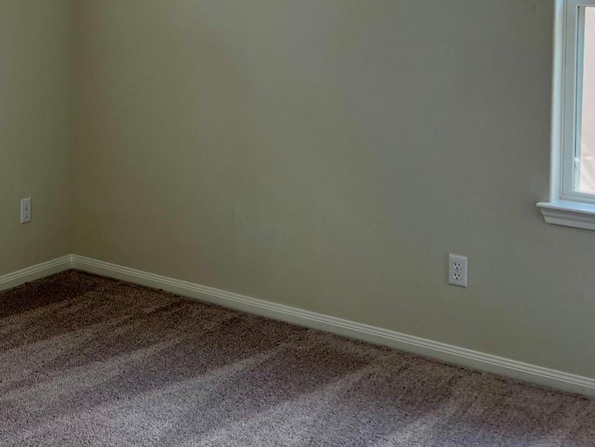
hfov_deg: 30.1
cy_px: 9
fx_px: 1049
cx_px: 46
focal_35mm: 61
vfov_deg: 23.1
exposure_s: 1/164
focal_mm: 5.1
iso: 50
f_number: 1.6
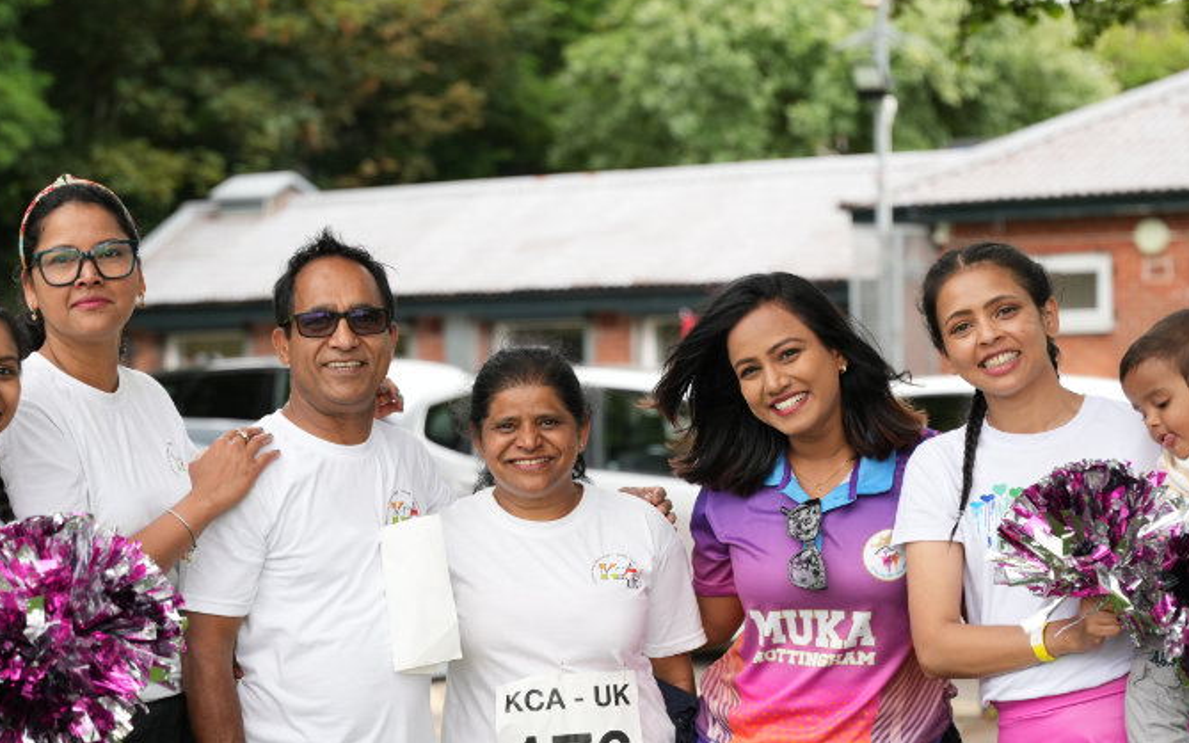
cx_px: 514
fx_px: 3532
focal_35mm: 109
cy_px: 552
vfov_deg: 12.0
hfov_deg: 19.1
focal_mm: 70
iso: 250
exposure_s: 1/640
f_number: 2.8
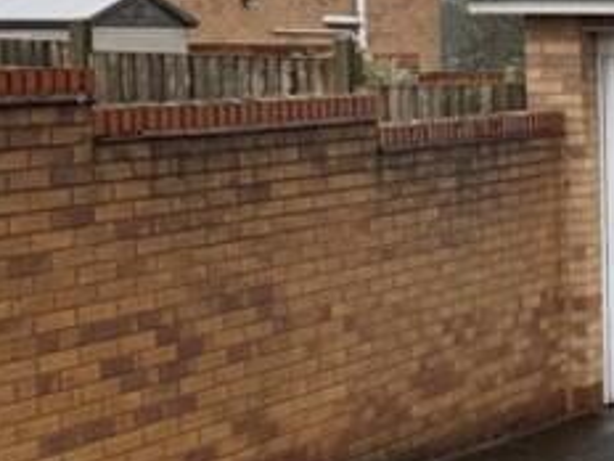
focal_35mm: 106
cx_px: 1302
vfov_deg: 13.9
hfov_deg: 14.6
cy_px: 139
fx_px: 1880
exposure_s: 1/1437
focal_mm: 6.76
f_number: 1.78
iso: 80
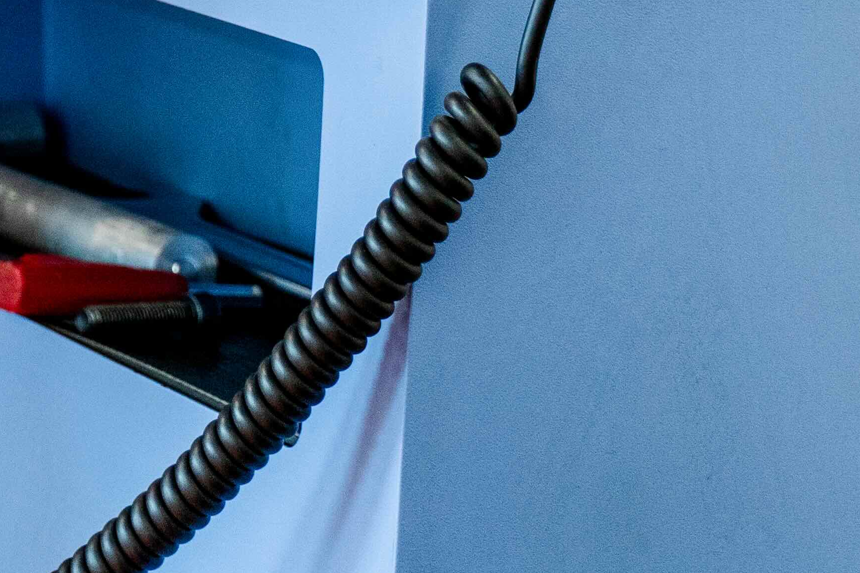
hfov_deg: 11.3
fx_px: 4180
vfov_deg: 7.5
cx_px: -412
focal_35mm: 175
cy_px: -658
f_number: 2.8
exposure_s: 1/125
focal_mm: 38
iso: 1250
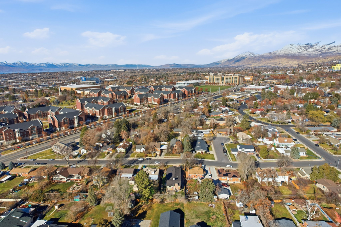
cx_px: 170
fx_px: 208
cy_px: 114
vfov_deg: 57.2
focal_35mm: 22
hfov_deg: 78.6
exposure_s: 1/4000
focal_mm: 8.4
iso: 140
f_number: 2.8
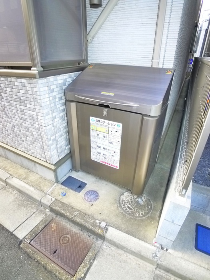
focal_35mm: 24
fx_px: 194
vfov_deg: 71.6
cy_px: 140
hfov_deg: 56.8
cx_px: 105
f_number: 2
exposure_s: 1/125
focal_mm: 5.1
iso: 400
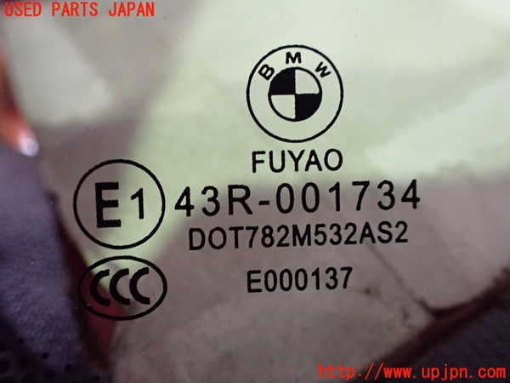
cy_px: 192
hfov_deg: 60.0
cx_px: 255
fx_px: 442
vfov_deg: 46.8
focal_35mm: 30
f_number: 2.3
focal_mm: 5.4
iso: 800
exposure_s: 1/30
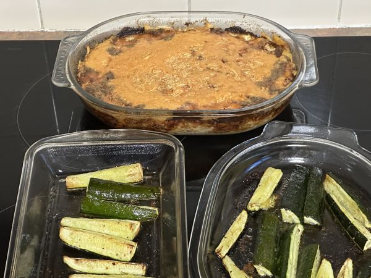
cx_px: 186
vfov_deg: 19.1
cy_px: 139
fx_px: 825
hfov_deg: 25.3
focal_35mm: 77
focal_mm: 9
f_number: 2.8
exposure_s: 1/34
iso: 1000
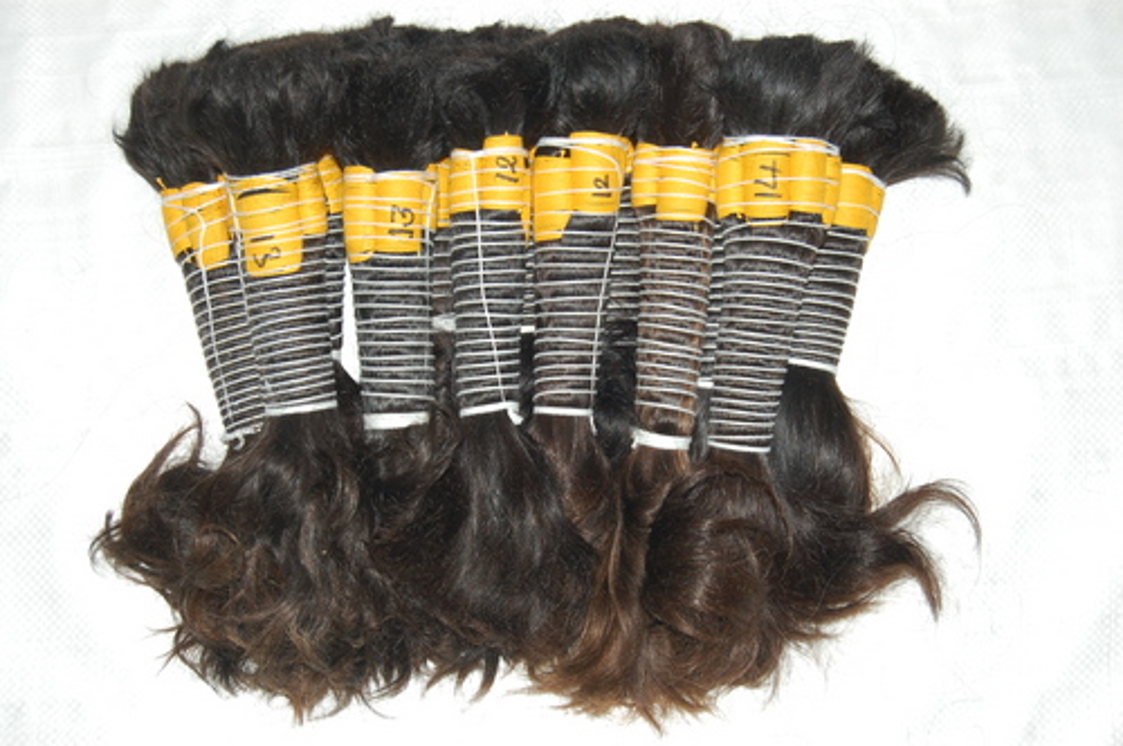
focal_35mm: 57
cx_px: 562
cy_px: 373
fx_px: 1776
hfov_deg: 35.1
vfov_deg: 23.7
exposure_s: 1/100
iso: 400
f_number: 7.1
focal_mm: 38
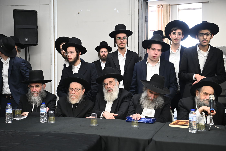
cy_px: 76
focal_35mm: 56
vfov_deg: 24.2
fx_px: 351
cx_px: 113
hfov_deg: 35.7
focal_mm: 56
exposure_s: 1/160
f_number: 4.5
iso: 2000
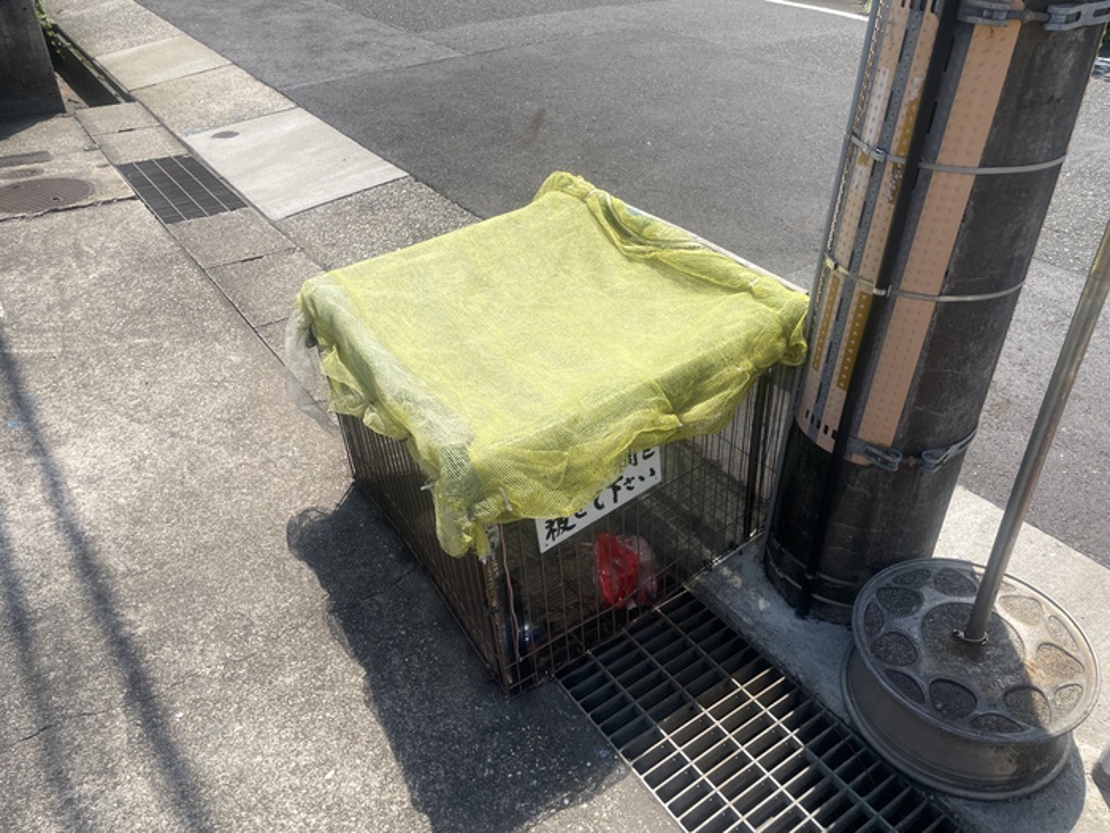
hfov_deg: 67.3
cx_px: 555
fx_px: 834
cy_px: 416
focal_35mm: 26
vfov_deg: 53.1
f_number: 1.6
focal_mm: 4.2
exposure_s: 1/3509
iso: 32
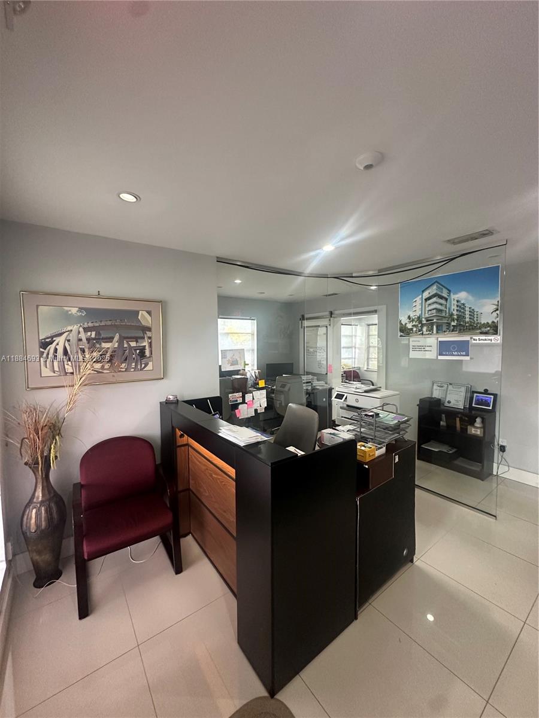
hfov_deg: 85.7
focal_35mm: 14
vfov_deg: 102.1
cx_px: 270
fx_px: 291
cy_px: 359
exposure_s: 1/60
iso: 400
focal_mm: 2.22
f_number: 2.2
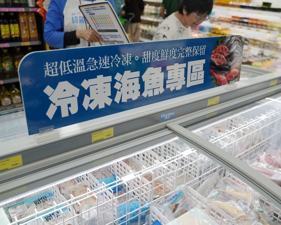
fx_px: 274
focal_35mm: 33
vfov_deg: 44.5
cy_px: 113
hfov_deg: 54.1
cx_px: 158
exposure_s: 1/160
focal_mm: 29
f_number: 4
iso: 500
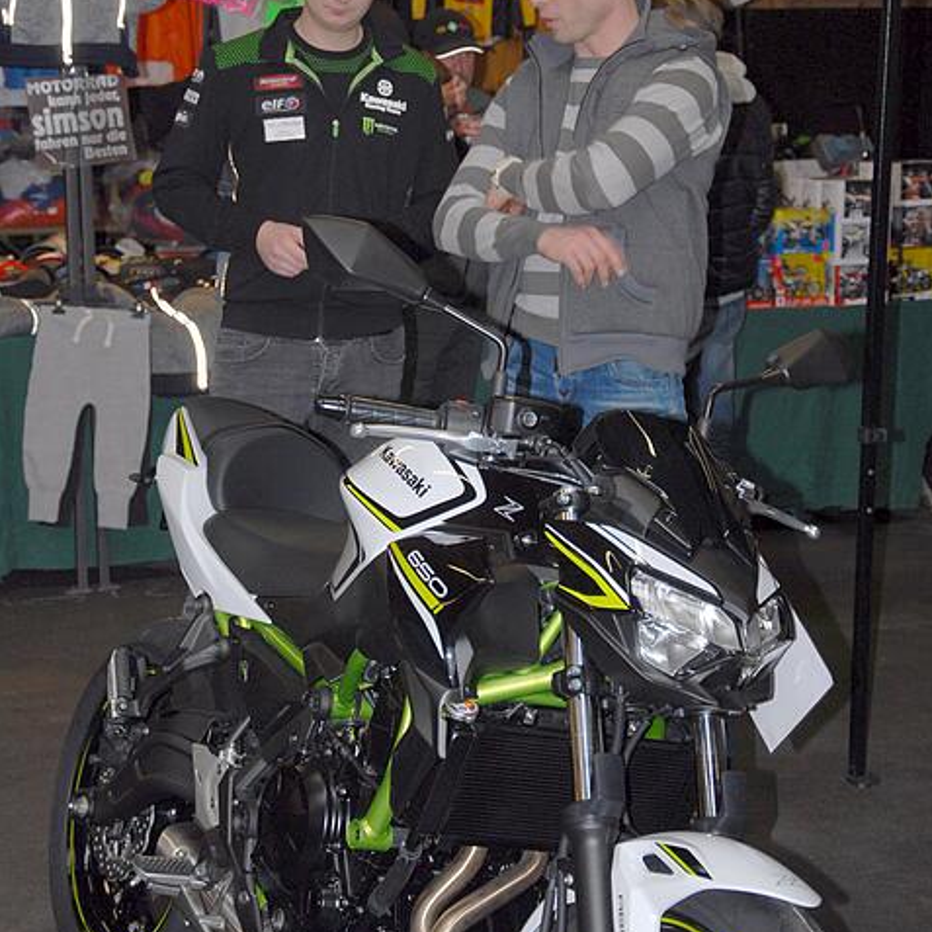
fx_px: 2639
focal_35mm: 87
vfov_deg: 20.0
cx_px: 467
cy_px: 379
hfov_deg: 20.0
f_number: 4.8
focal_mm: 45
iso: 200
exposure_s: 1/60
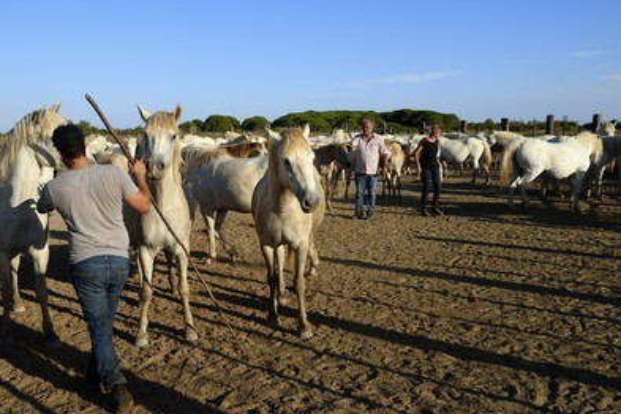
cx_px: 292
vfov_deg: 42.3
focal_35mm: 31
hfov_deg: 60.2
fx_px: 535
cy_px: 210
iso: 200
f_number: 11
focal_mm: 29
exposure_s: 1/320
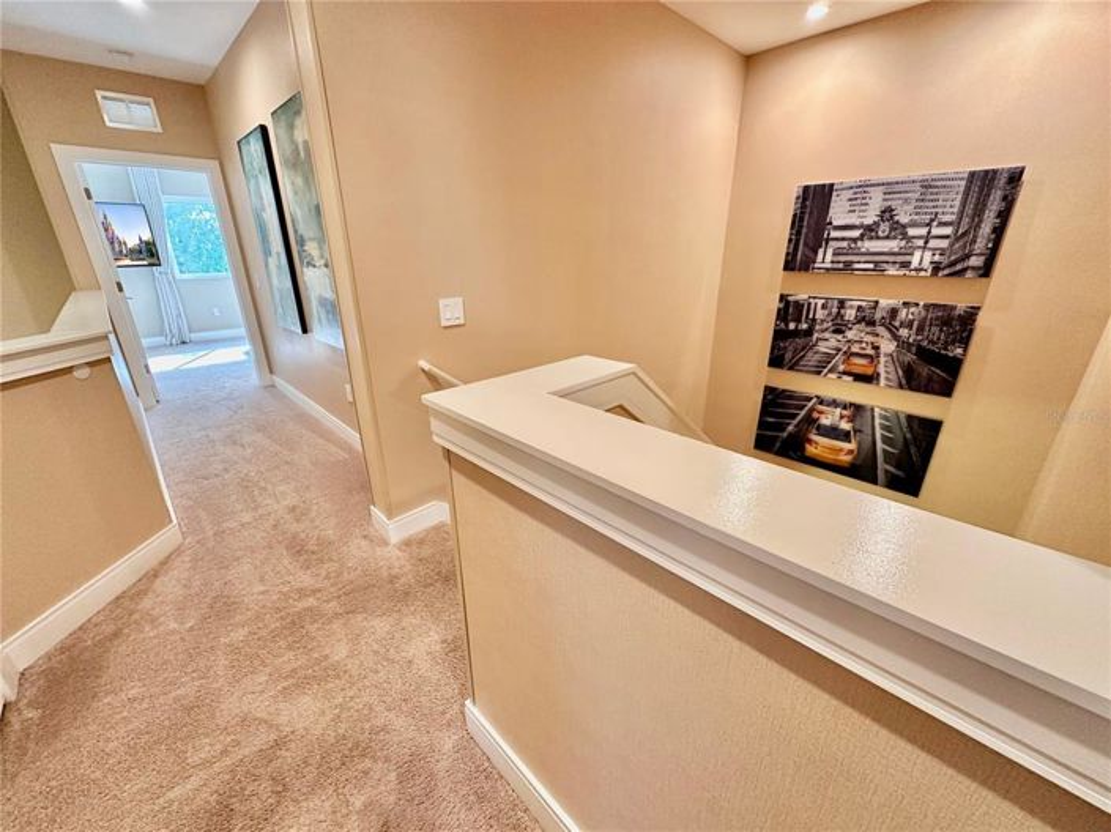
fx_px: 449
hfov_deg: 102.1
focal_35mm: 14
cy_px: 416
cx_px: 556
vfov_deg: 85.6
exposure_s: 1/60
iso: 320
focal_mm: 2.22
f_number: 2.2
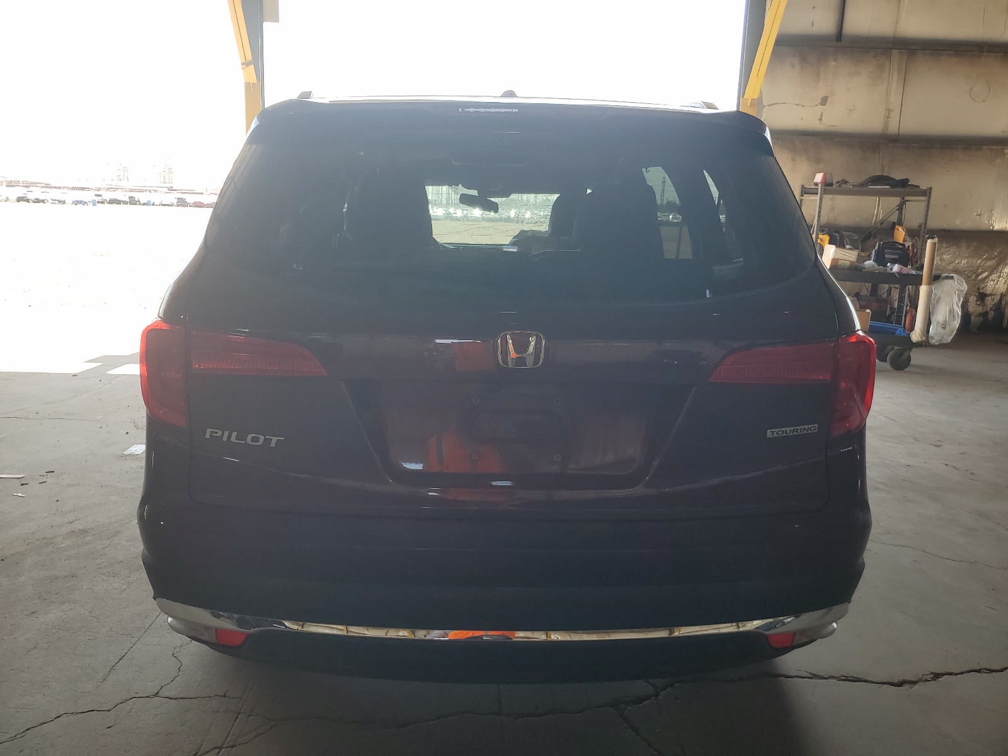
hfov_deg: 67.3
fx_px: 757
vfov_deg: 53.1
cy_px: 378
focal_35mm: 26
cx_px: 504
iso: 50
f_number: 1.5
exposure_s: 1/345
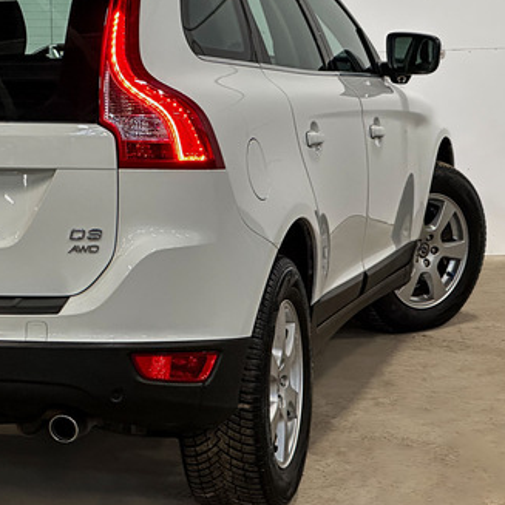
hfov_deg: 13.8
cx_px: 46
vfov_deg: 13.9
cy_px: 176
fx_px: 2063
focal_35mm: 125
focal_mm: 9
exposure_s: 1/50
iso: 320
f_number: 2.8
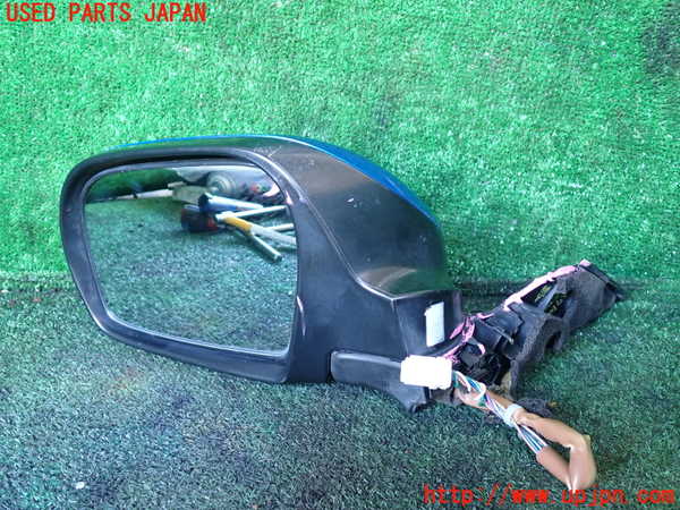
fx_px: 589
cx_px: 340
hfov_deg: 60.0
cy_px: 255
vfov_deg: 46.8
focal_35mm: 30
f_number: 2.3
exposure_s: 1/30
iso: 400
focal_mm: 5.4
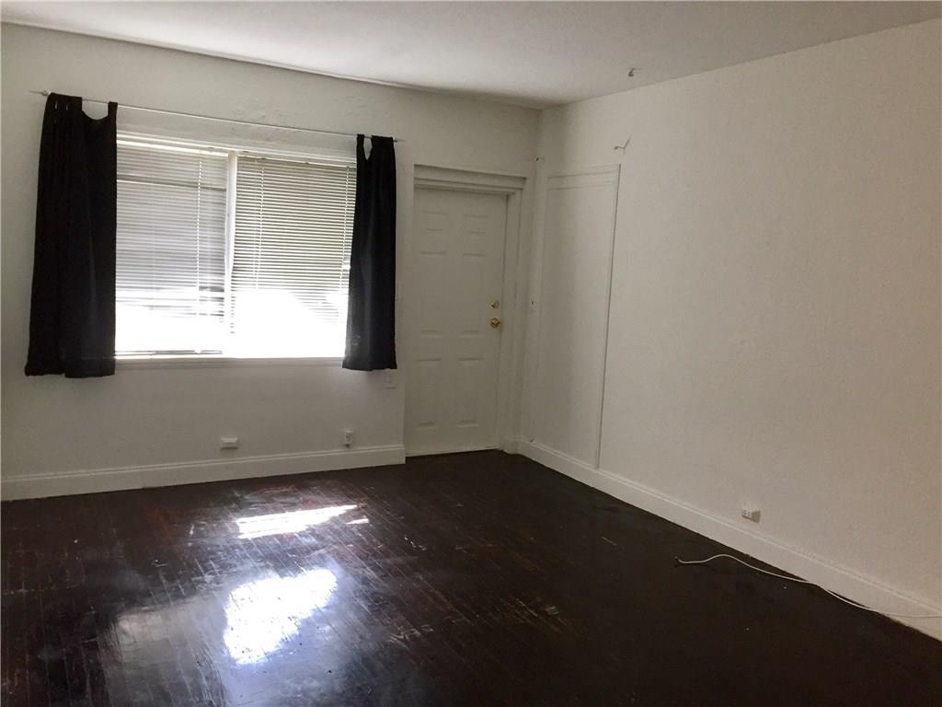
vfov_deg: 48.2
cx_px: 471
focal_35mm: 29
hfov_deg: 61.7
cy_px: 354
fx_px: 789
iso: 50
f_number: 2.2
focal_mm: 4.15
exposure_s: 1/30
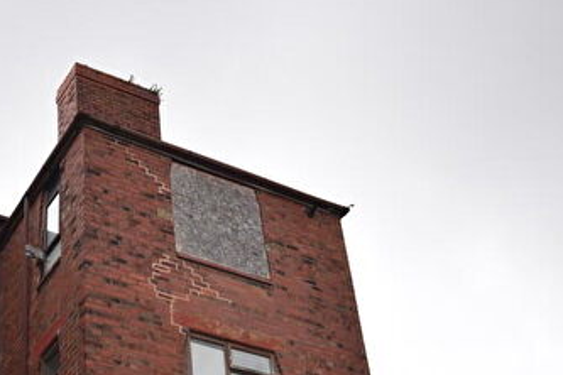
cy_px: 329
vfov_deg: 21.2
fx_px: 985
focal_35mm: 63
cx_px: 198
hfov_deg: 31.7
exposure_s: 1/160
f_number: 6.3
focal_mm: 20
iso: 100
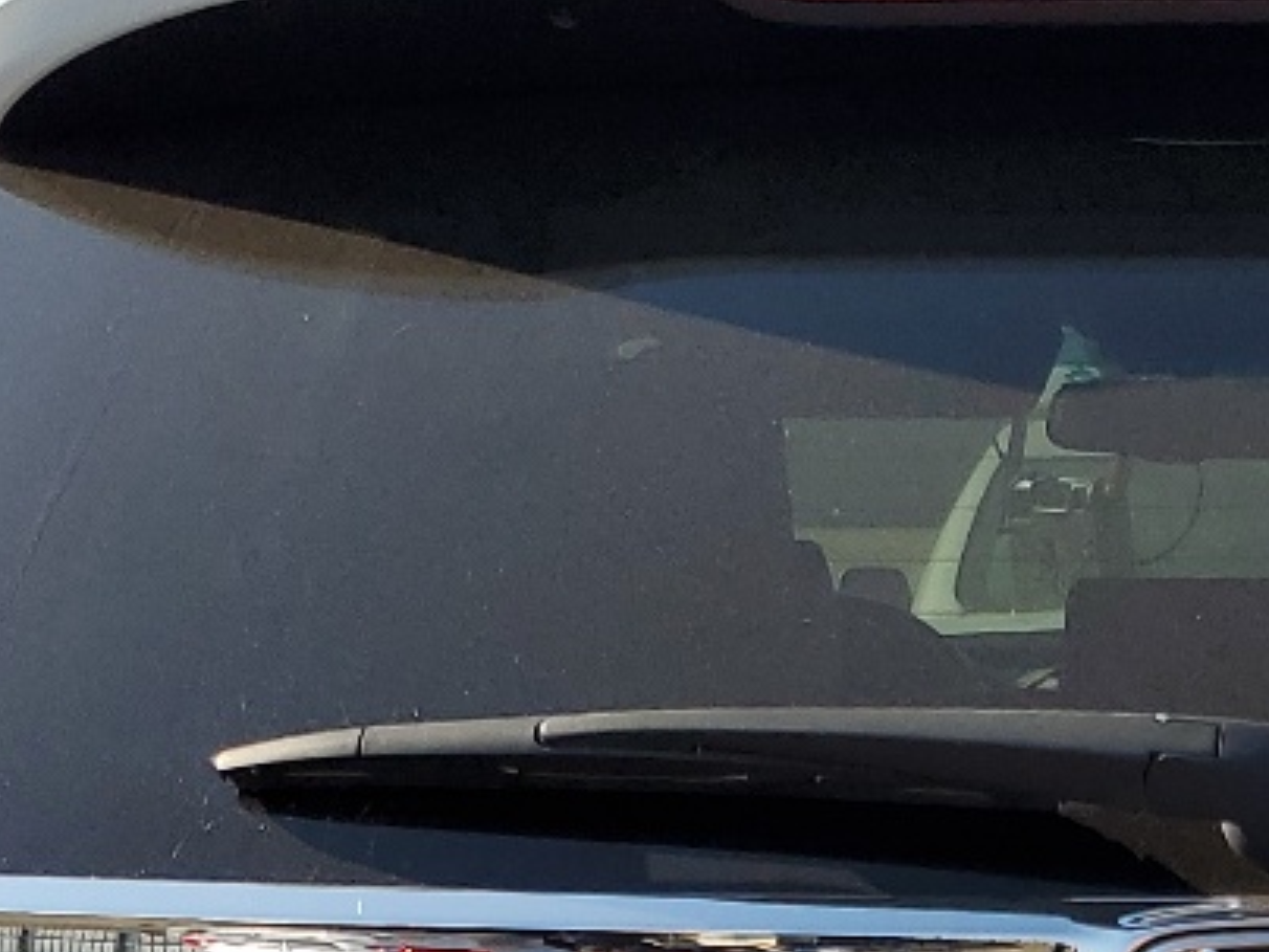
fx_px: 3776
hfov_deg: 18.7
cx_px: 1172
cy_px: 1376
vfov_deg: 13.6
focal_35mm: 103
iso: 50
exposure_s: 1/3333
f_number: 1.5
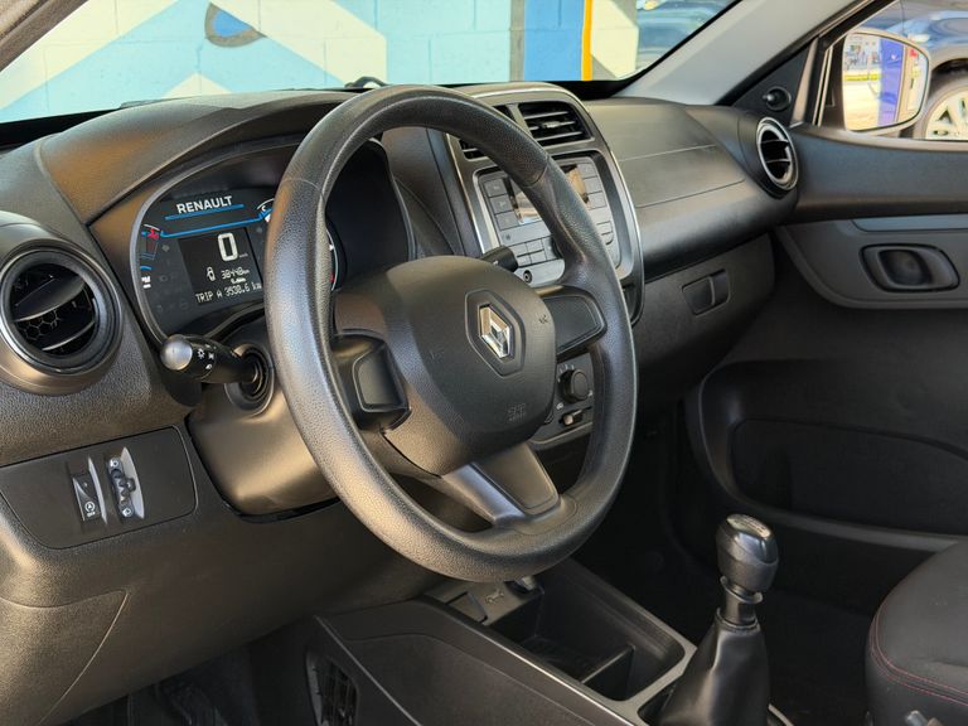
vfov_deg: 30.3
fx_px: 1342
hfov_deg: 39.7
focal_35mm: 48
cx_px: 484
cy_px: 363
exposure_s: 1/206
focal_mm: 6.76
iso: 200
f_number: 1.78
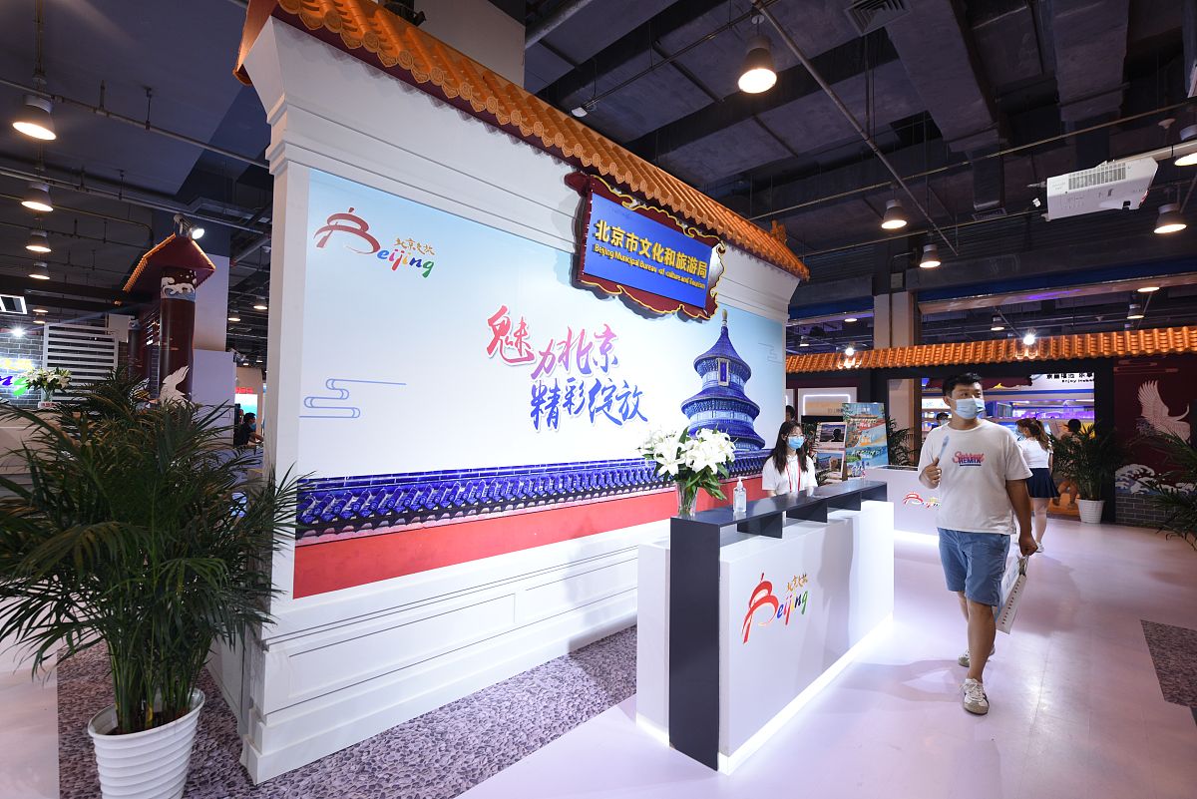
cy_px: 400
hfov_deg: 96.7
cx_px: 598
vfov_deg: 73.8
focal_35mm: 16
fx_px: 532
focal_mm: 16
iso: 400
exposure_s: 1/60
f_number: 5
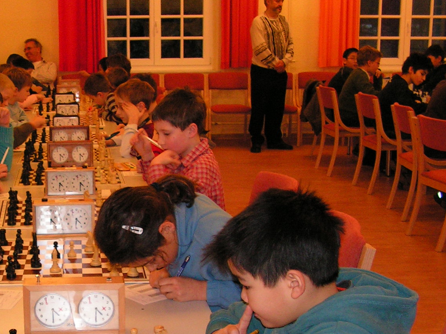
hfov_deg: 28.9
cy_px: 248
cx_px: 68
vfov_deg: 22.4
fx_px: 838
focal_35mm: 65
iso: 200
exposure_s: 1/40
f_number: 3.2
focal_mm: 6
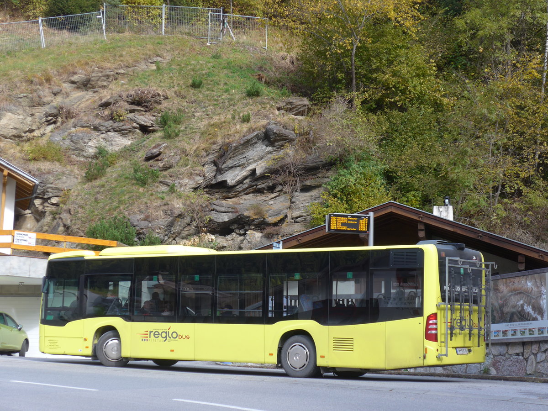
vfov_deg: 22.3
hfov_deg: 29.4
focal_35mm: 66
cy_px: 206
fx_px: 1045
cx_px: 274
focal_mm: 13.4
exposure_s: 1/160
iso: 80
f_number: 3.9
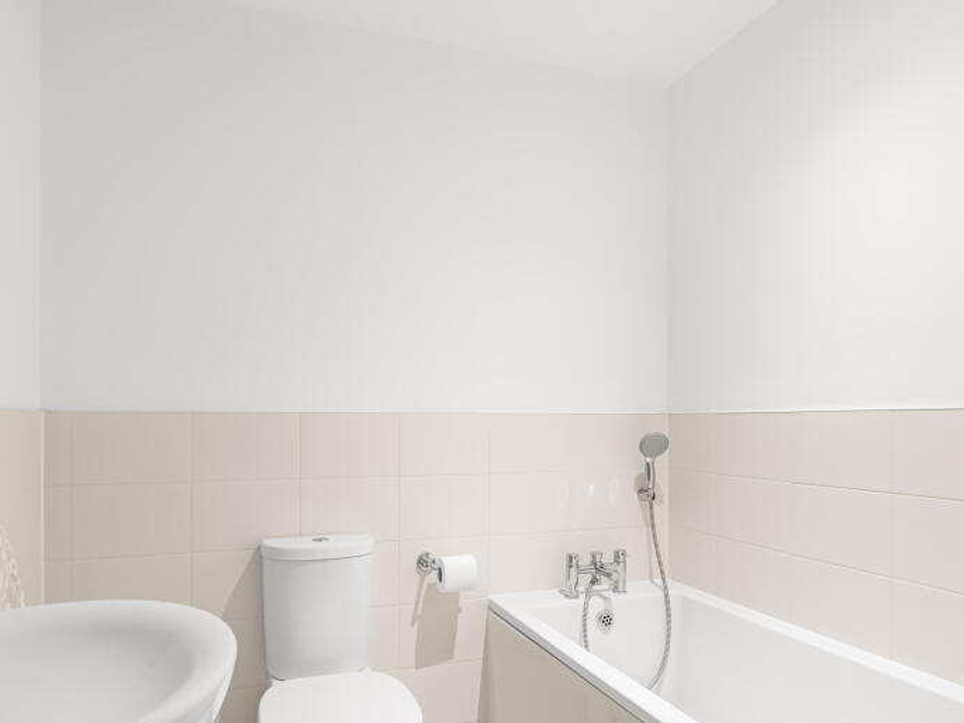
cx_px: 448
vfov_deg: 58.4
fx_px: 641
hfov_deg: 73.8
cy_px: 437
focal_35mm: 23
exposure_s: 1
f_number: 8
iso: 100
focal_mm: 16
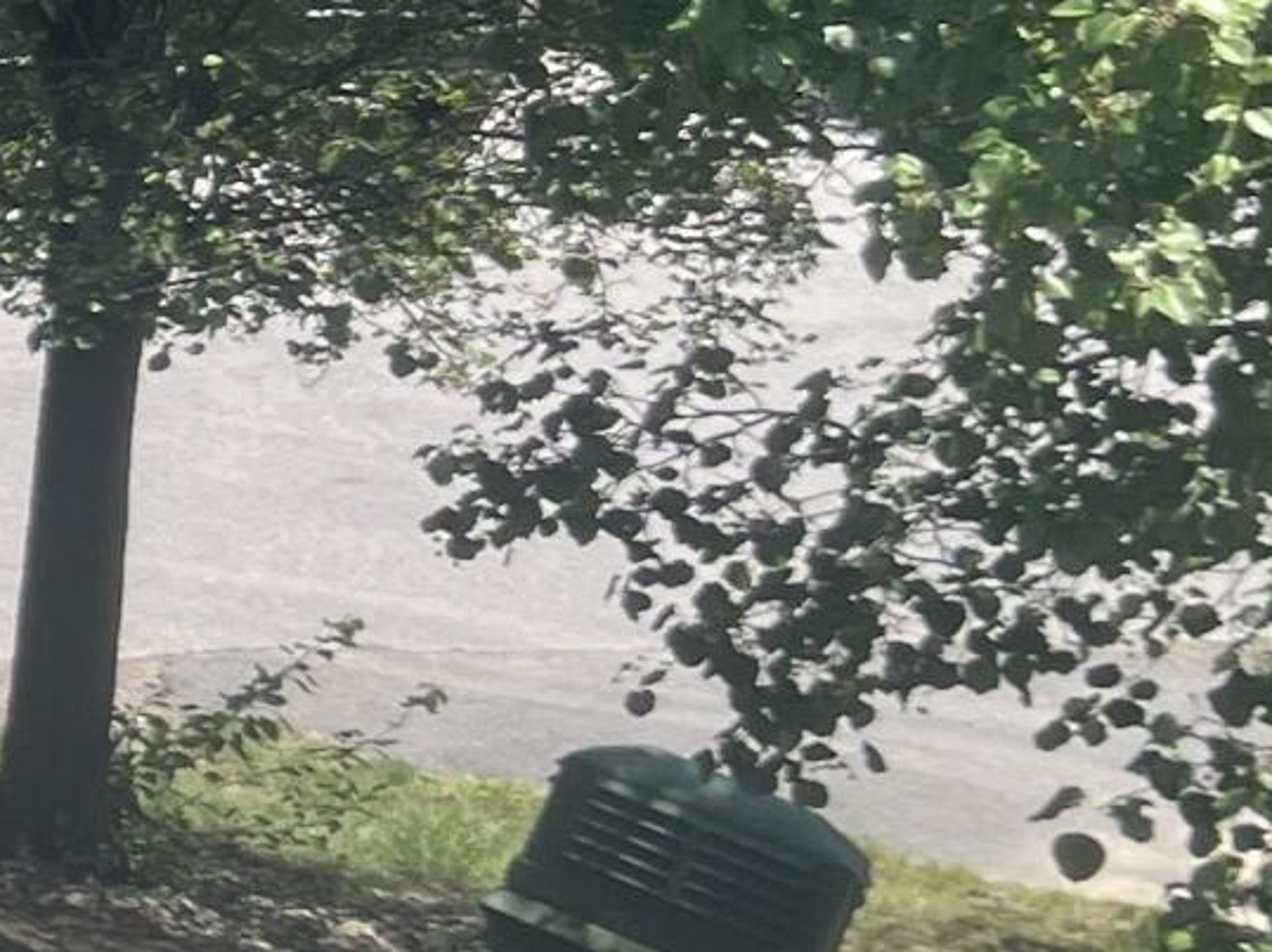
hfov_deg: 11.6
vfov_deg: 10.2
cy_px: 175
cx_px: -1622
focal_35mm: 145
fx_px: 5326
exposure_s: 1/2123
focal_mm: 5.7
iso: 50
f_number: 1.5
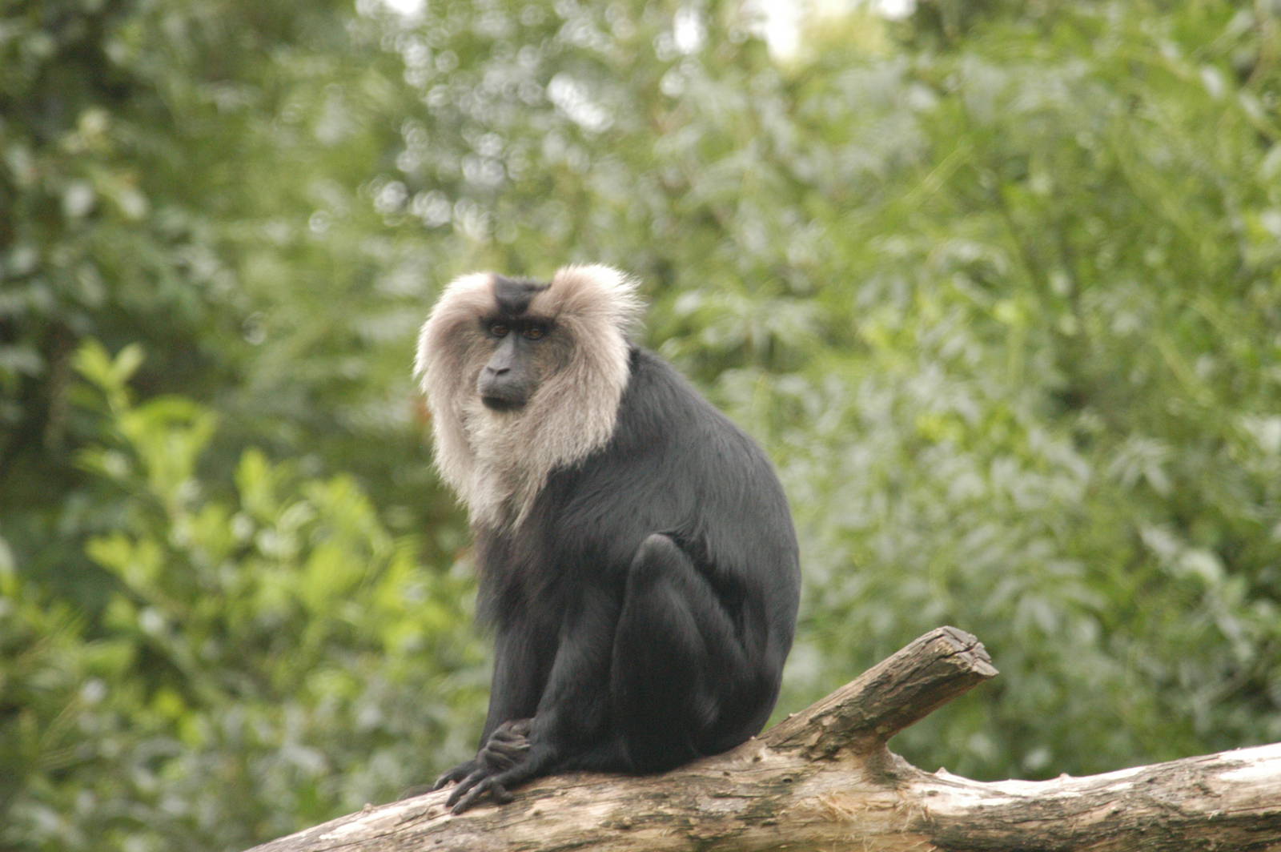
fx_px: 15999
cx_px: 640
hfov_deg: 4.6
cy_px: 426
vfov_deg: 3.0
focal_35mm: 450
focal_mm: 300
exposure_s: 1/320
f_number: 6.7
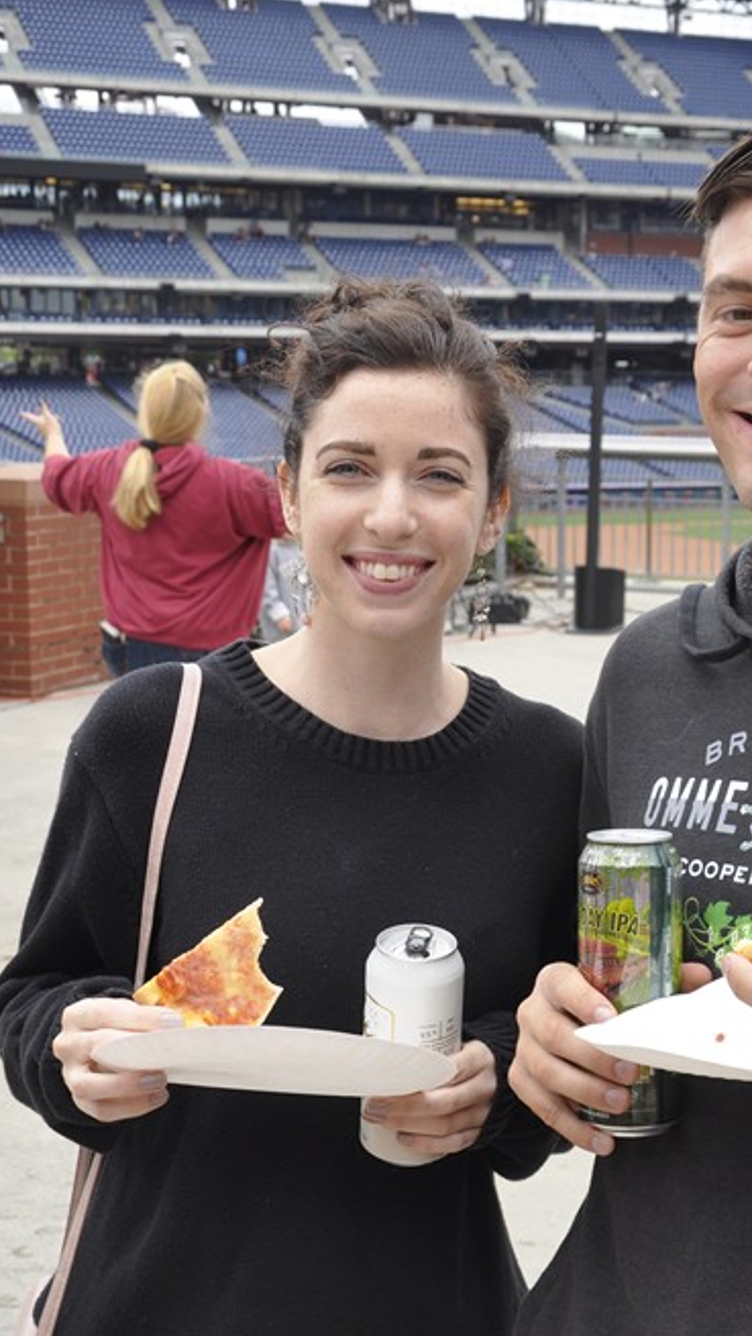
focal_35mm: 67
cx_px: 632
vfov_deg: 31.4
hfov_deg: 17.8
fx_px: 2375
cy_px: 666
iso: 400
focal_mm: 28
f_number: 8
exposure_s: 1/60
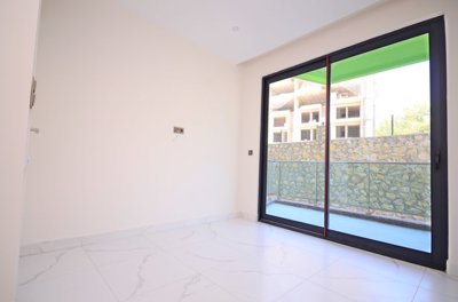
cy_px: 151
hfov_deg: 90.2
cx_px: 229
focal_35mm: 18
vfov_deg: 67.0
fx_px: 228
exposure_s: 1/125
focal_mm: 12
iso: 320
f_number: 5.6
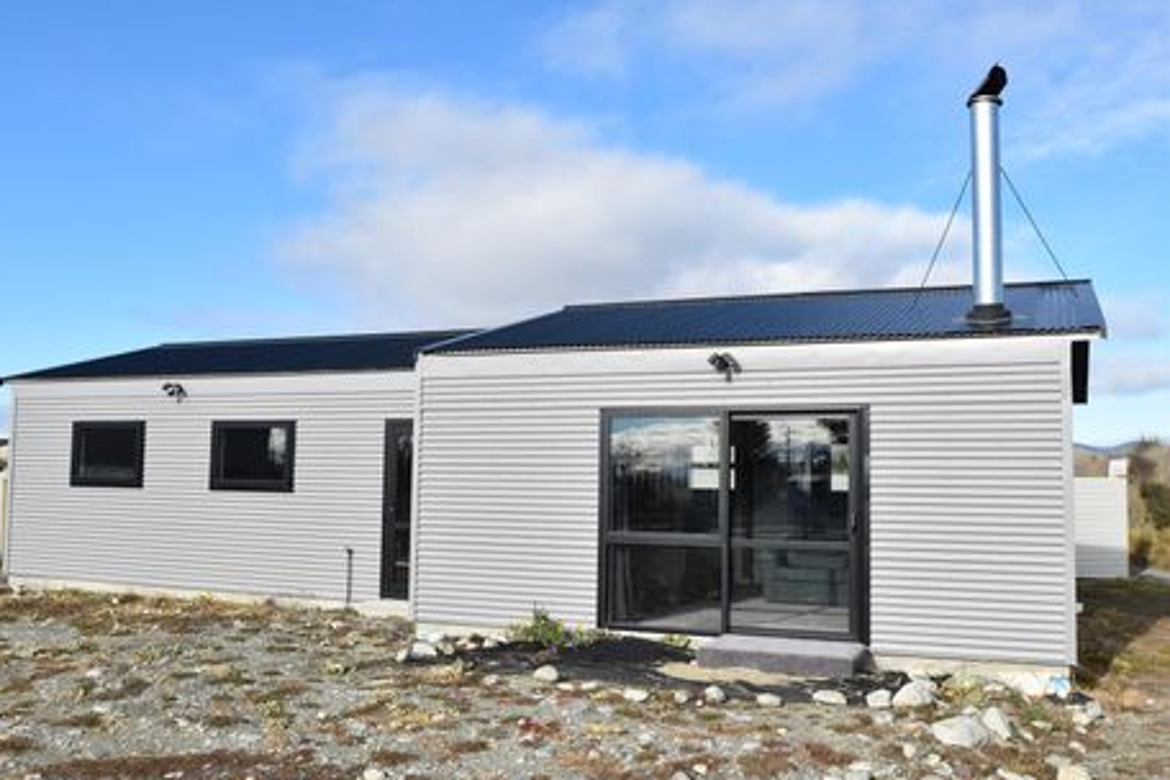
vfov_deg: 38.9
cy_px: 396
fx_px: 1105
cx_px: 570
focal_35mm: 34
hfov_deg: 55.8
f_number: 10
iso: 200
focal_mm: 22
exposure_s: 1/400
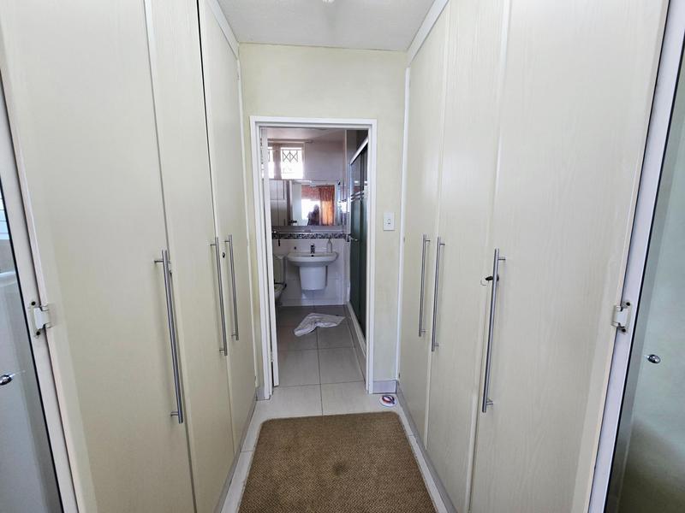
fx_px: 257
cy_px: 256
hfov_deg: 106.2
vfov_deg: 89.9
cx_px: 342
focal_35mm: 13
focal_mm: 2.2
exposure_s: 1/50.3
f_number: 2.2
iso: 100
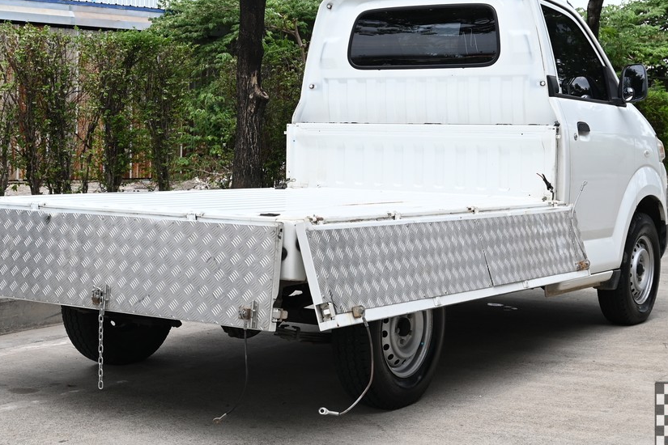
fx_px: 1187
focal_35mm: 64
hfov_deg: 31.4
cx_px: 295
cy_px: 173
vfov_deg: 21.2
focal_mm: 32
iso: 320
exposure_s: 1/400
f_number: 7.1
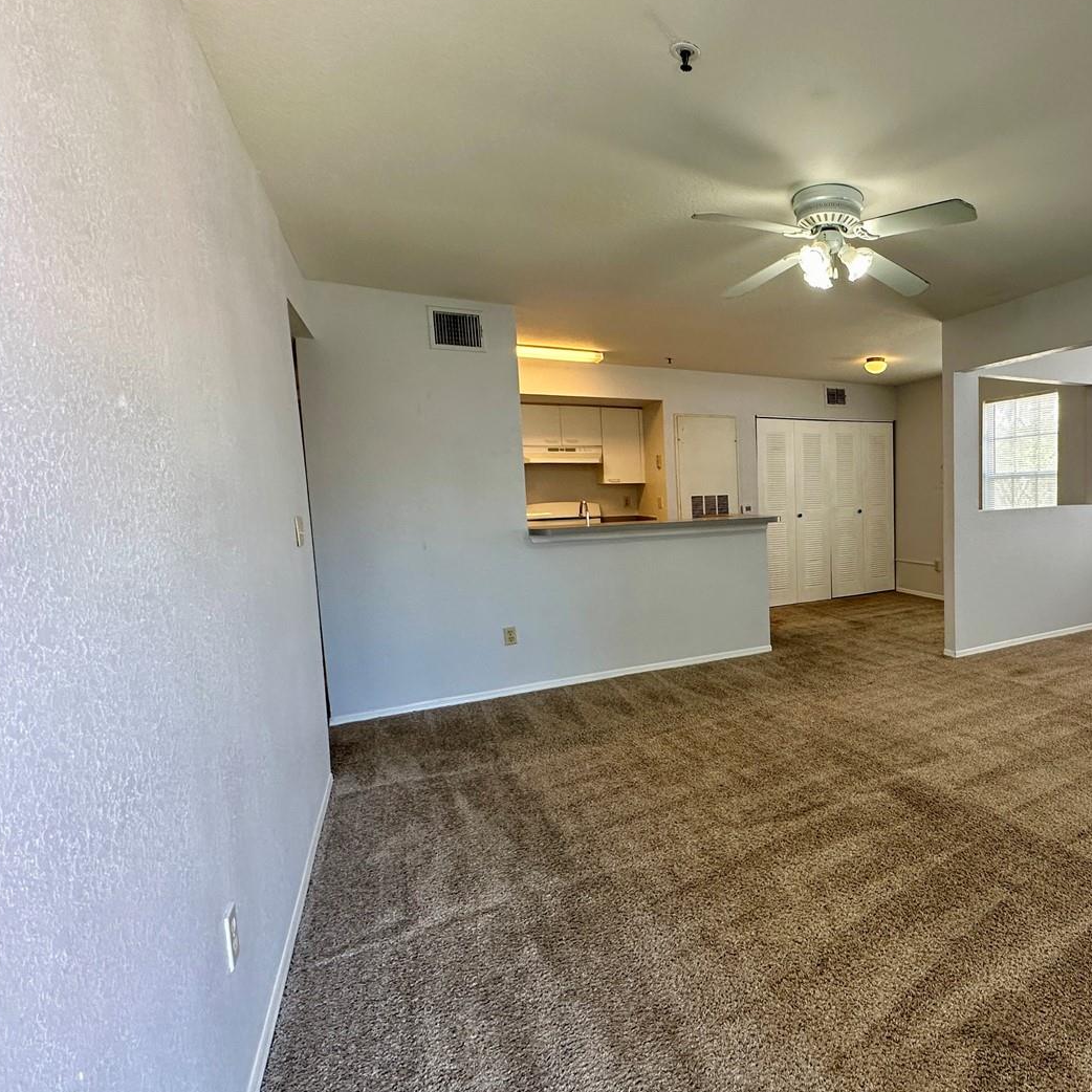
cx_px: 827
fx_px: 678
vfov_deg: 77.7
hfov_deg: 72.0
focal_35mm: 19
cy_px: 546
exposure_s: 1/120
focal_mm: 2.22
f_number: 2.2
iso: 160
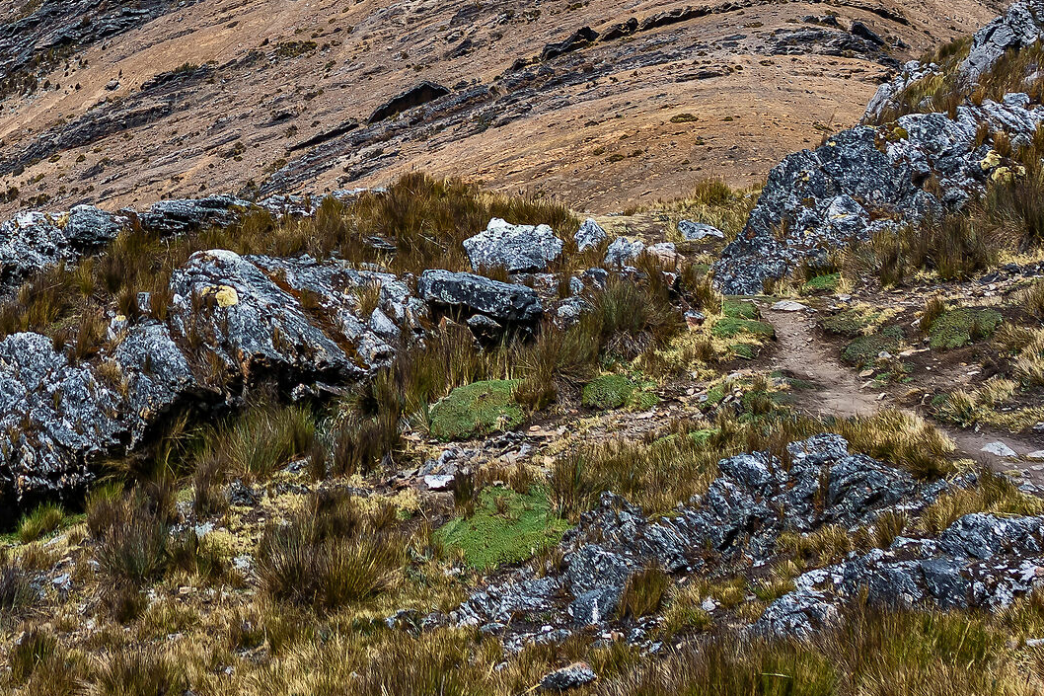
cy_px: -41
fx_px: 3454
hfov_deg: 16.8
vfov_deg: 11.4
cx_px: 20
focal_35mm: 119
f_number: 5
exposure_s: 1/320
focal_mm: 35
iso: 100
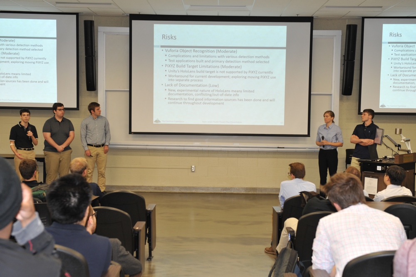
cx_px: 208
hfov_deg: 38.2
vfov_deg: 26.0
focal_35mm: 52
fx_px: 601
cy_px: 138
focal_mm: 52
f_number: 5
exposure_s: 1/60
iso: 1000
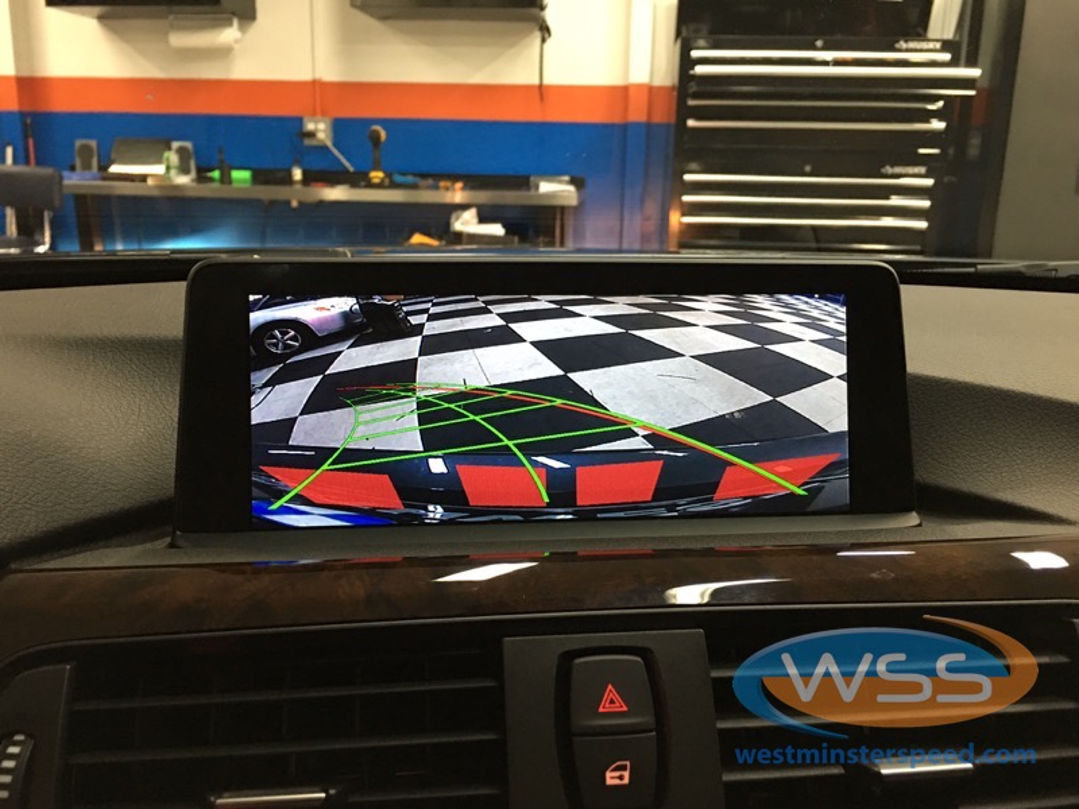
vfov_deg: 48.2
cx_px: 540
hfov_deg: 61.7
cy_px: 404
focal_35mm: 29
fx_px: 904
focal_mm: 4.15
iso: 100
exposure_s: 1/15
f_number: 2.2
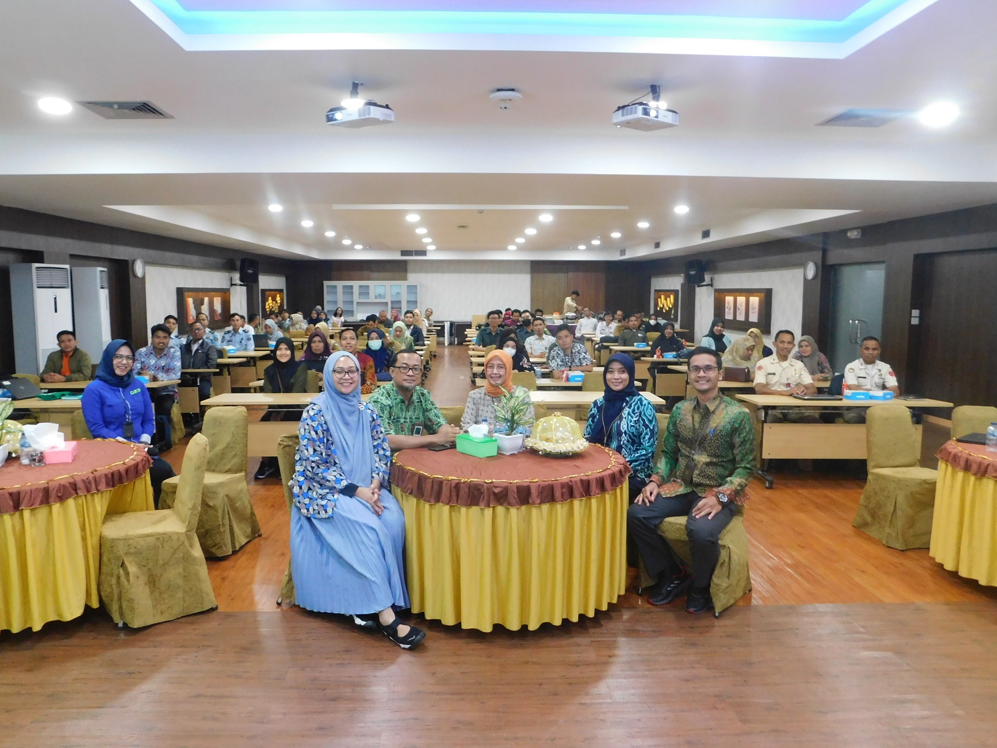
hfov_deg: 67.3
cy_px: 378
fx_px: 749
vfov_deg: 53.1
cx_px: 476
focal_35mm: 26
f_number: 3
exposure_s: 1/25
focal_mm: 4
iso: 400
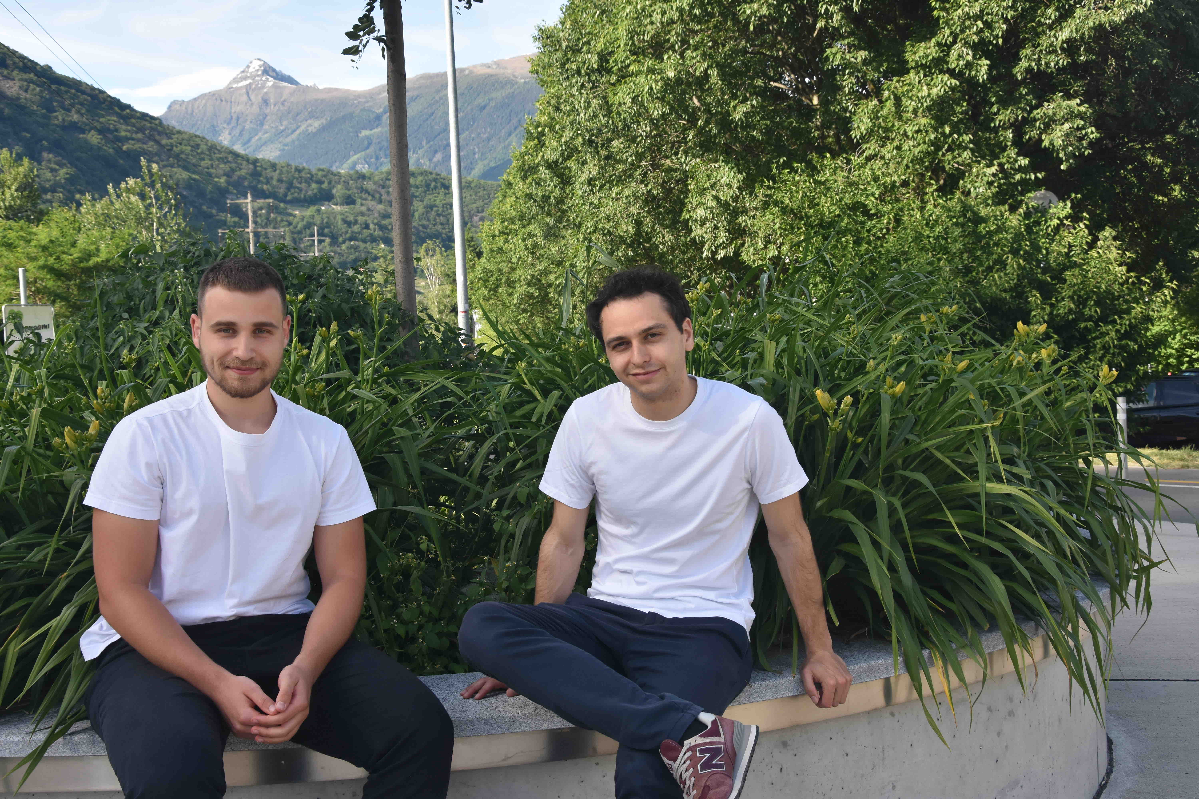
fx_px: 1399
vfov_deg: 31.9
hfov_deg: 46.4
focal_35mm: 42
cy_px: 400
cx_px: 600
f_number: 8
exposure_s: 1/500
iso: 560
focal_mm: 28
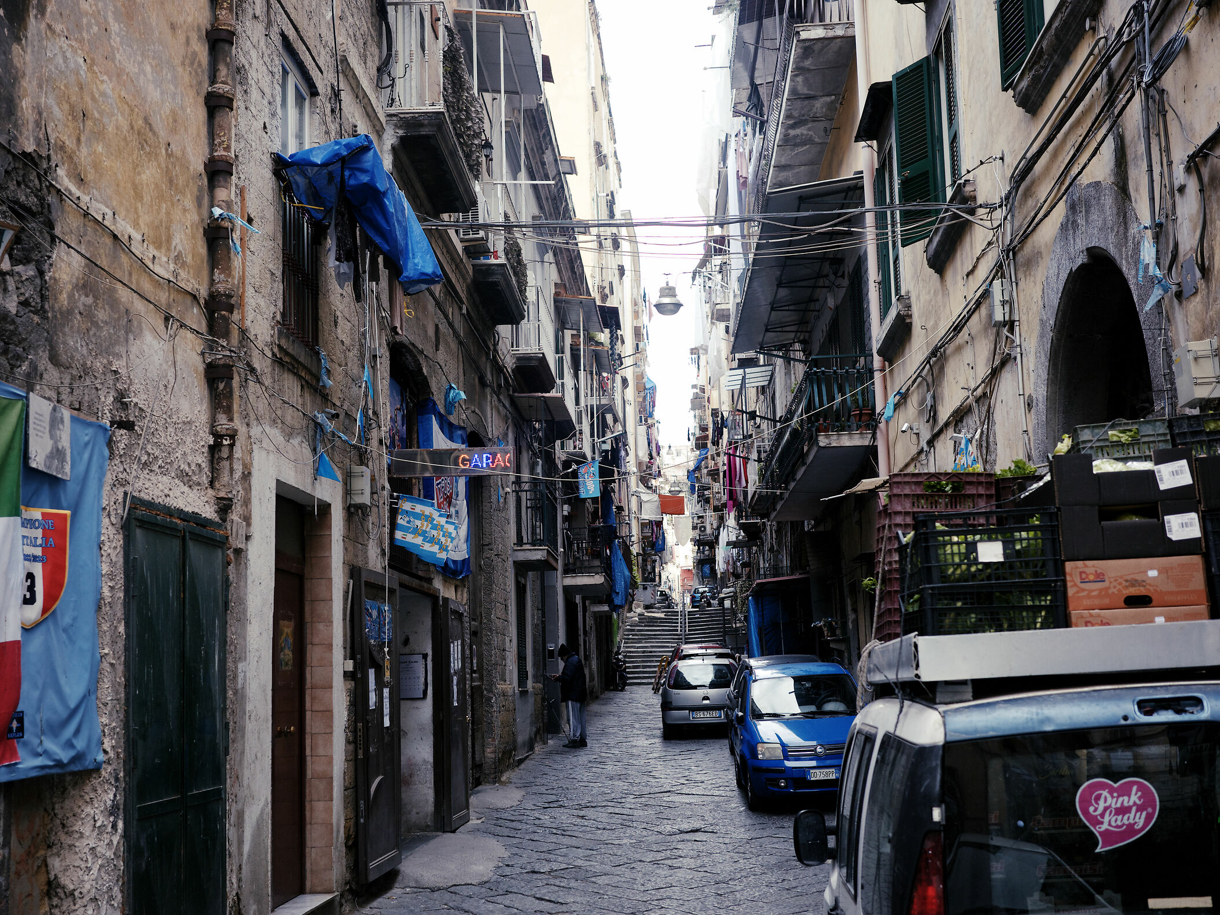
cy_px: 451
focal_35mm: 44
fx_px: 1551
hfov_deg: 42.9
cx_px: 557
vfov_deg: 32.9
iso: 800
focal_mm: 26
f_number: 3.2
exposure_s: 1/320
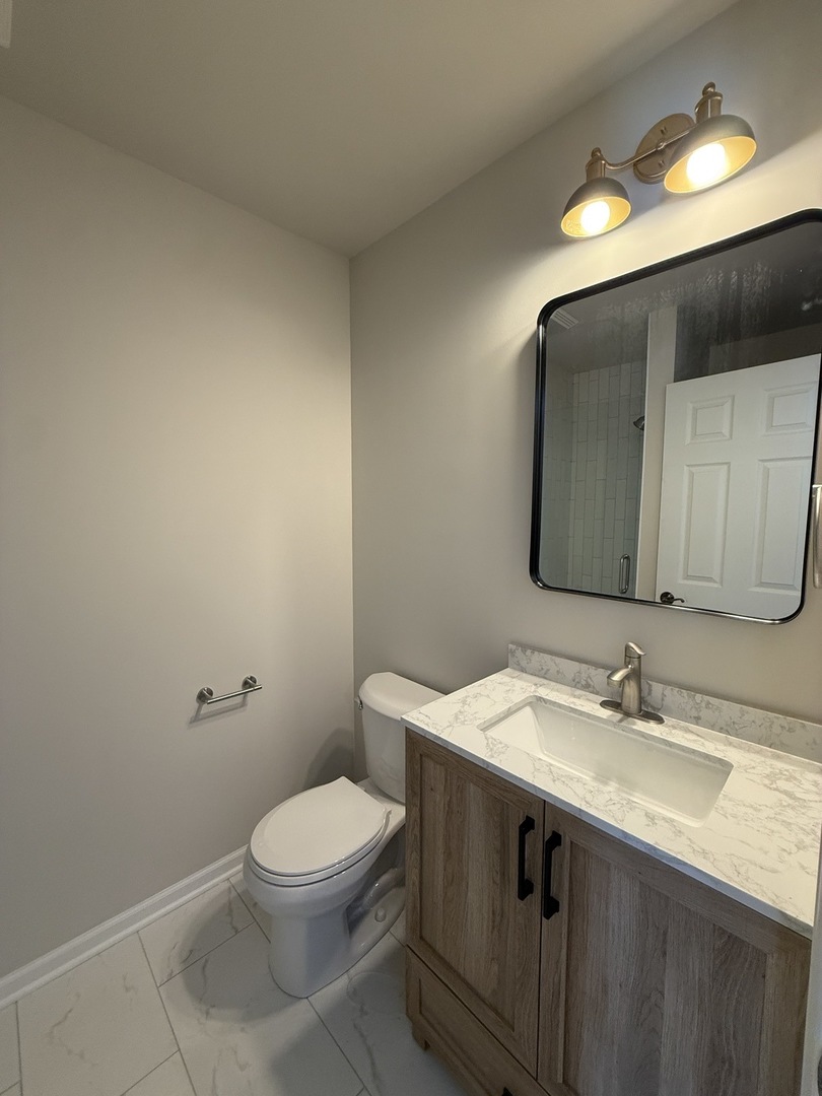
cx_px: 411
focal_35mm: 14
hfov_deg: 85.7
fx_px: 443
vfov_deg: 102.1
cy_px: 548
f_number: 2.2
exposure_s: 1/120
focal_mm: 2.22
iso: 200
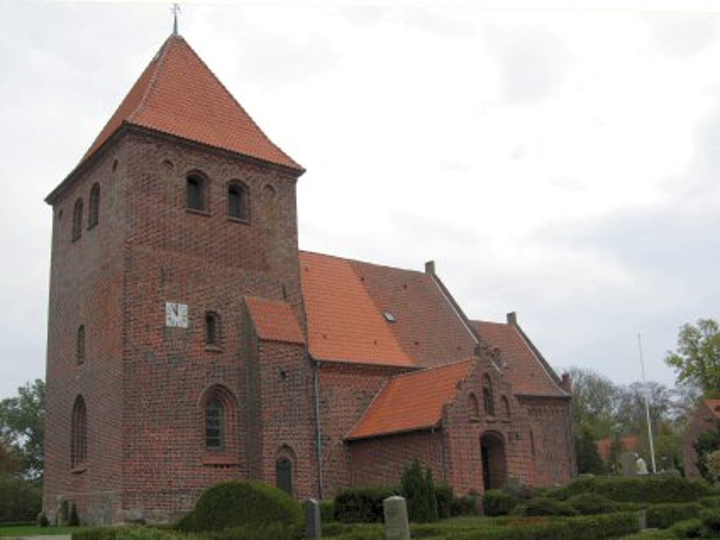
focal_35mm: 36
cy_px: 270
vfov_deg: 39.7
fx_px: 749
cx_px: 360
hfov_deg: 51.3
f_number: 4.3
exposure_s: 1/128
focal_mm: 7.5
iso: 50
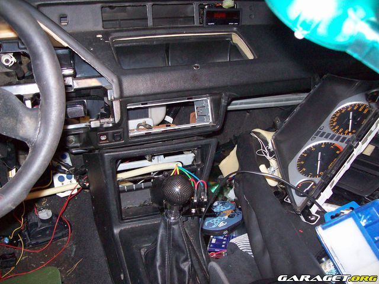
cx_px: 190
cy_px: 142
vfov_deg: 39.7
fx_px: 394
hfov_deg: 51.4
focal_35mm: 36
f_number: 2.7
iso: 200
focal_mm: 6
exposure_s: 1/64
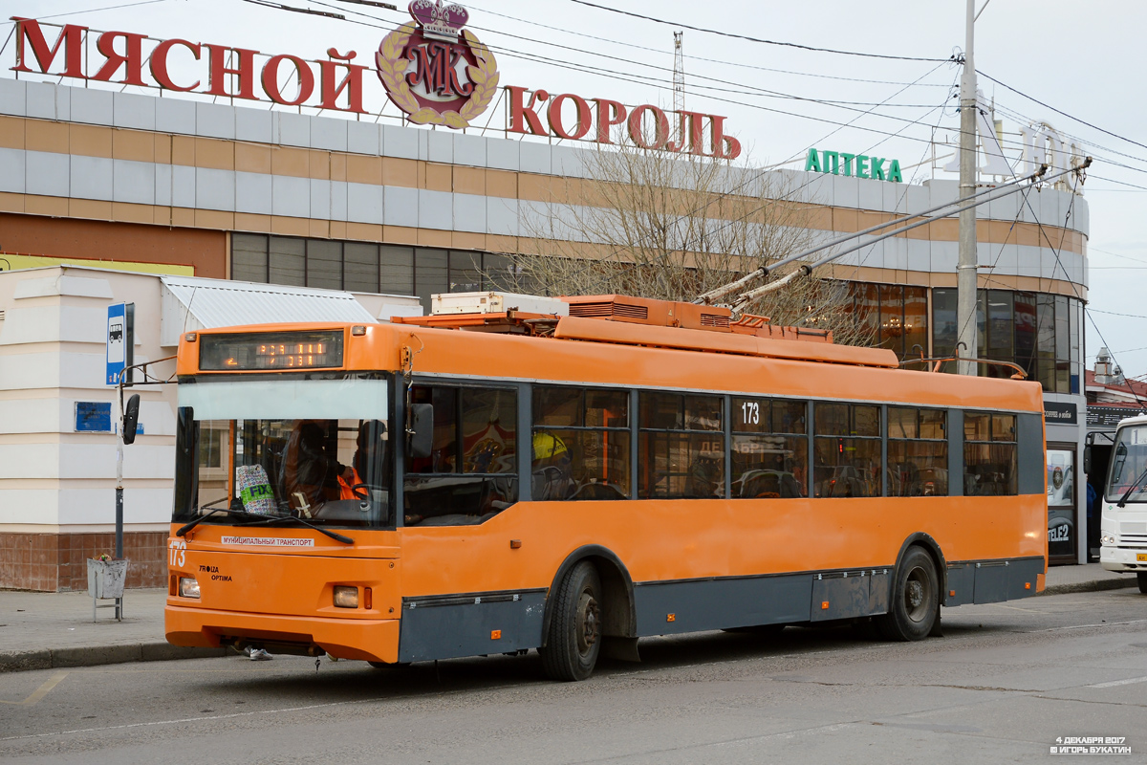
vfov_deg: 22.6
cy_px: 382
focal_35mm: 60
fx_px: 1912
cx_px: 574
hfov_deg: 33.4
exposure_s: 1/320
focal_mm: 40
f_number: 5.6
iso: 200
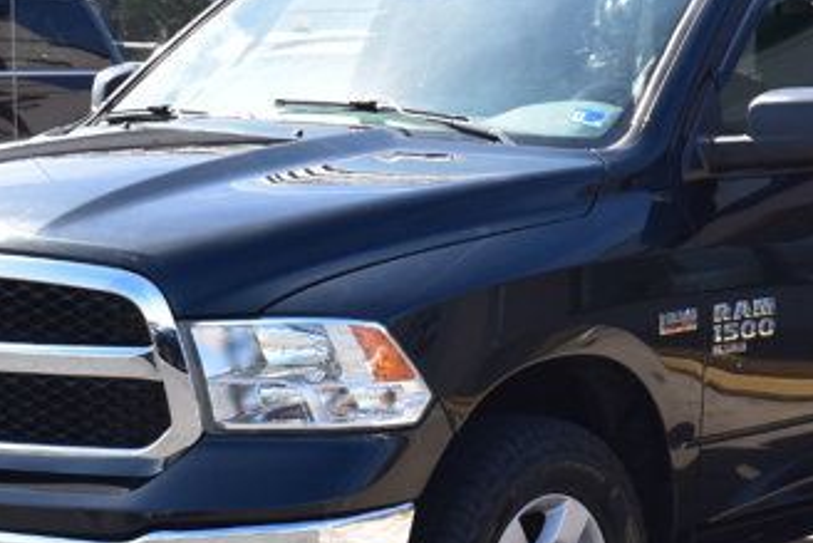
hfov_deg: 12.6
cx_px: 982
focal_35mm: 159
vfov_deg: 8.6
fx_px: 3592
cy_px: 40
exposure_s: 1/320
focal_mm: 34
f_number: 10
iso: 400
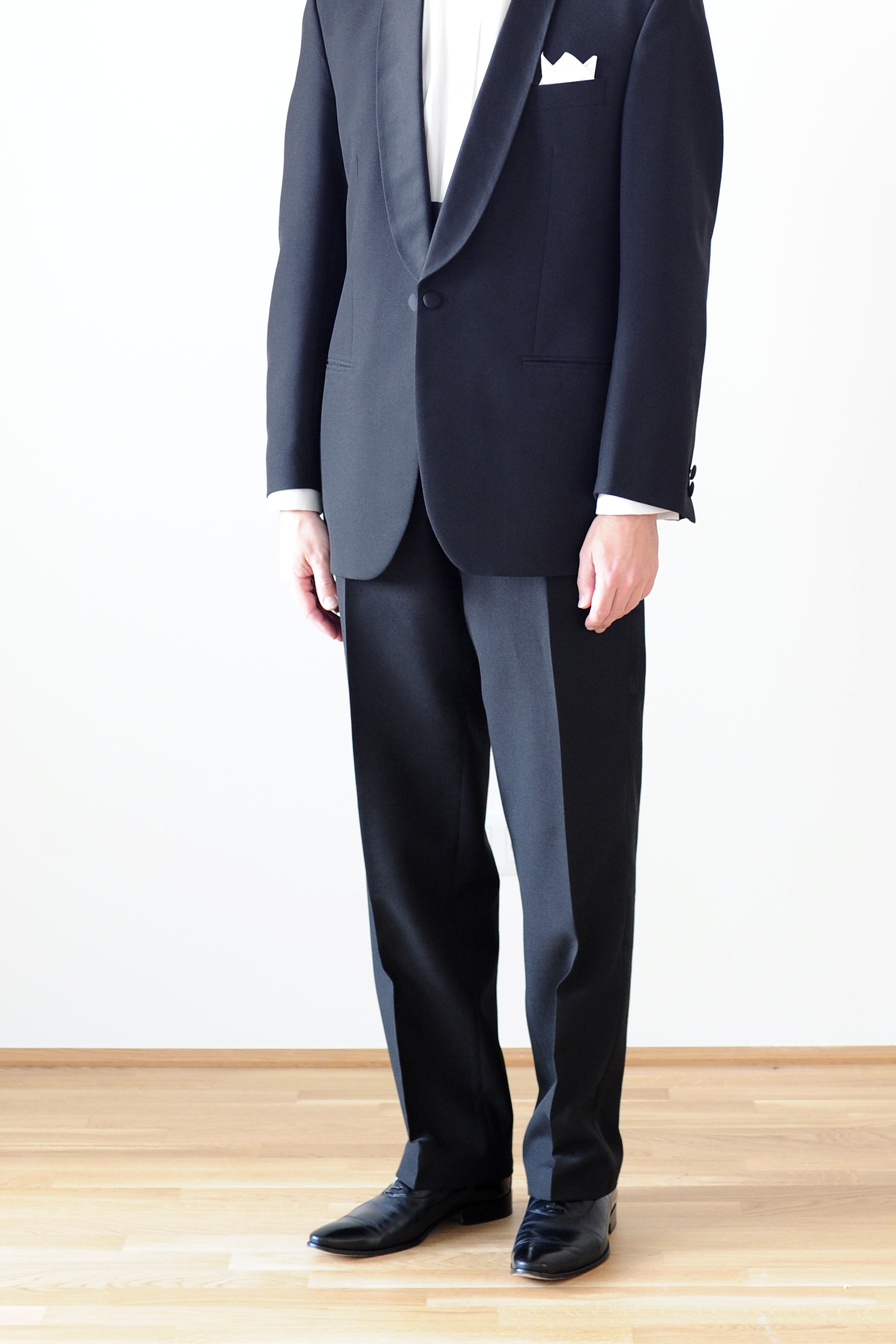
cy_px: 504
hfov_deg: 20.3
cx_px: 371
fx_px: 2501
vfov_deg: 30.0
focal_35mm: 67
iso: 1000
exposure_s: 1/20
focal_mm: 50
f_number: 4
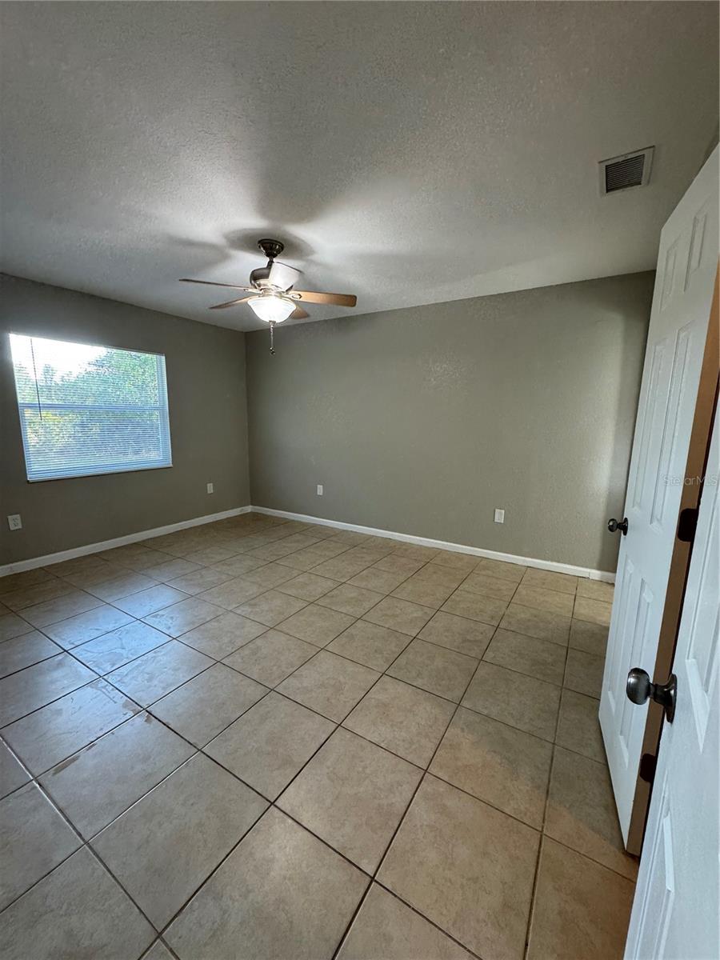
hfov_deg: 85.7
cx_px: 360
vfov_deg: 102.1
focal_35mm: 14
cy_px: 480
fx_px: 388
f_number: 2.2
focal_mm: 2.22
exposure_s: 1/99
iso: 250
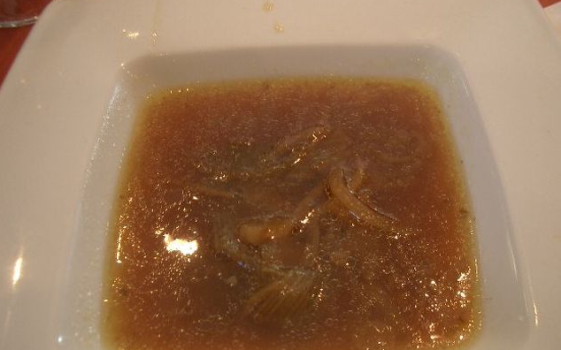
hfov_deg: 51.6
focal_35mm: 38
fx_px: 581
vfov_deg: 33.5
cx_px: 282
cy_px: 203
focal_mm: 5.8
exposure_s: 1/10
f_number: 2.6
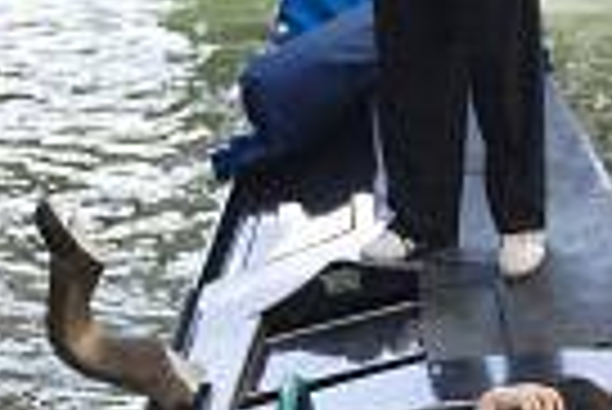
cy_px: 734
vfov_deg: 3.2
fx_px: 7338
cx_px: 376
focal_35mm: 431
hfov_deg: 4.8
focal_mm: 65
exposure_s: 1/45
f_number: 5.6
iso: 200
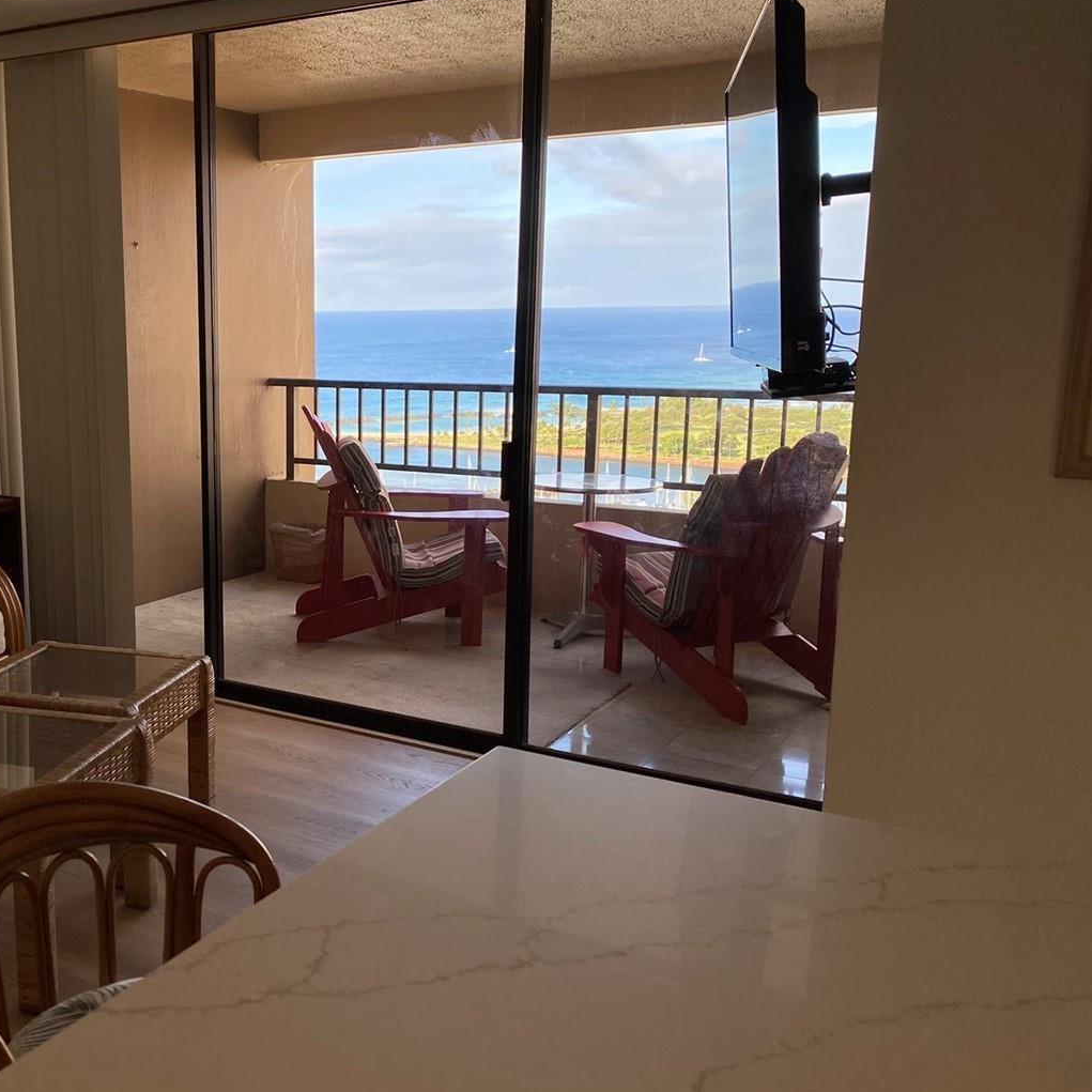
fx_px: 1285
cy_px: 566
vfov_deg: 46.0
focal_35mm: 36
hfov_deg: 44.2
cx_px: 243
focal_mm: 4.25
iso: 32
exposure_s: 1/541
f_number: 1.8
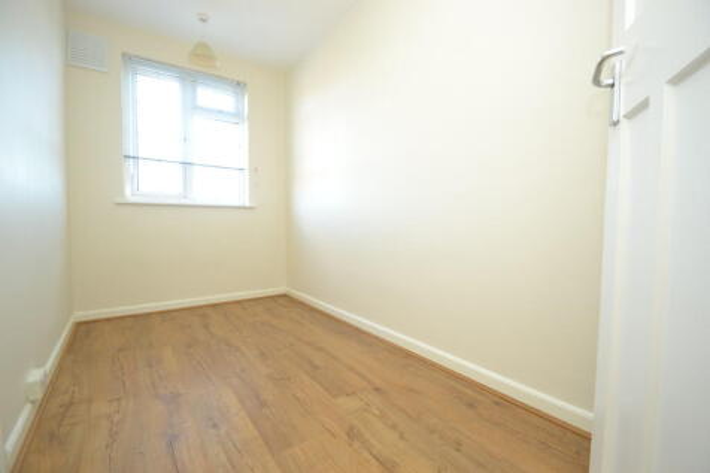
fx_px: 296
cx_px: 355
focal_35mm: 15
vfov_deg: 77.3
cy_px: 236
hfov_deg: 100.4
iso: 400
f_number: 3.5
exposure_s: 1/60
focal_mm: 10
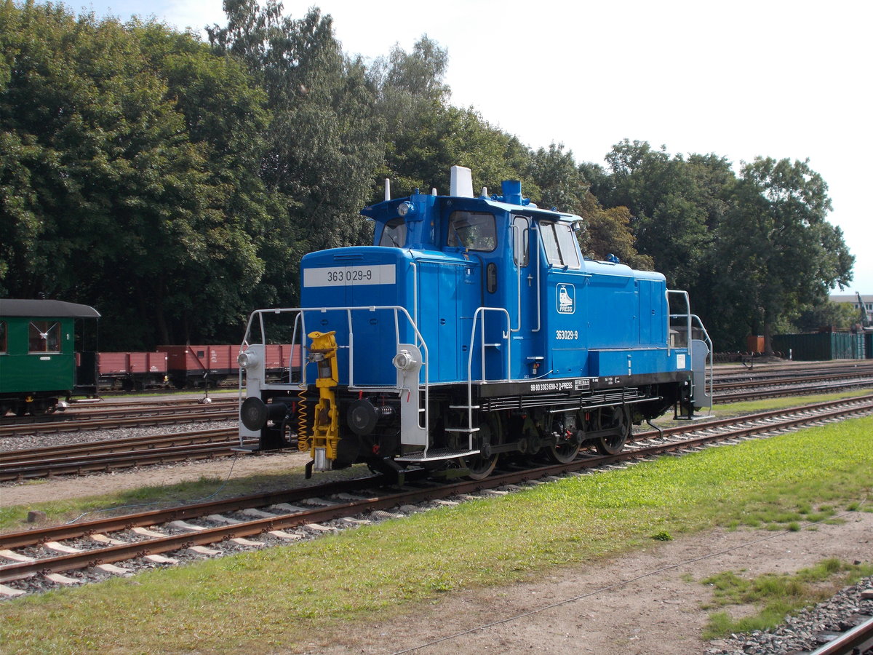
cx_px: 436
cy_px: 328
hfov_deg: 38.2
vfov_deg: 29.1
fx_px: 1261
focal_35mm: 50
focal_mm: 9
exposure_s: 1/500
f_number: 4.5
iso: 80
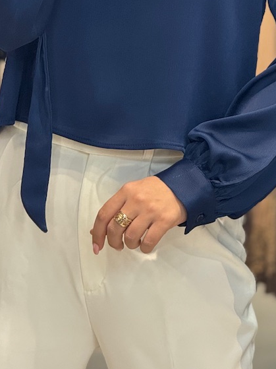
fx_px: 2925
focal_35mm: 275
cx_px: 163
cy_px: -13
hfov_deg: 5.4
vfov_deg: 7.2
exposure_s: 1/100
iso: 200
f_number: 2.8
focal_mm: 15.66
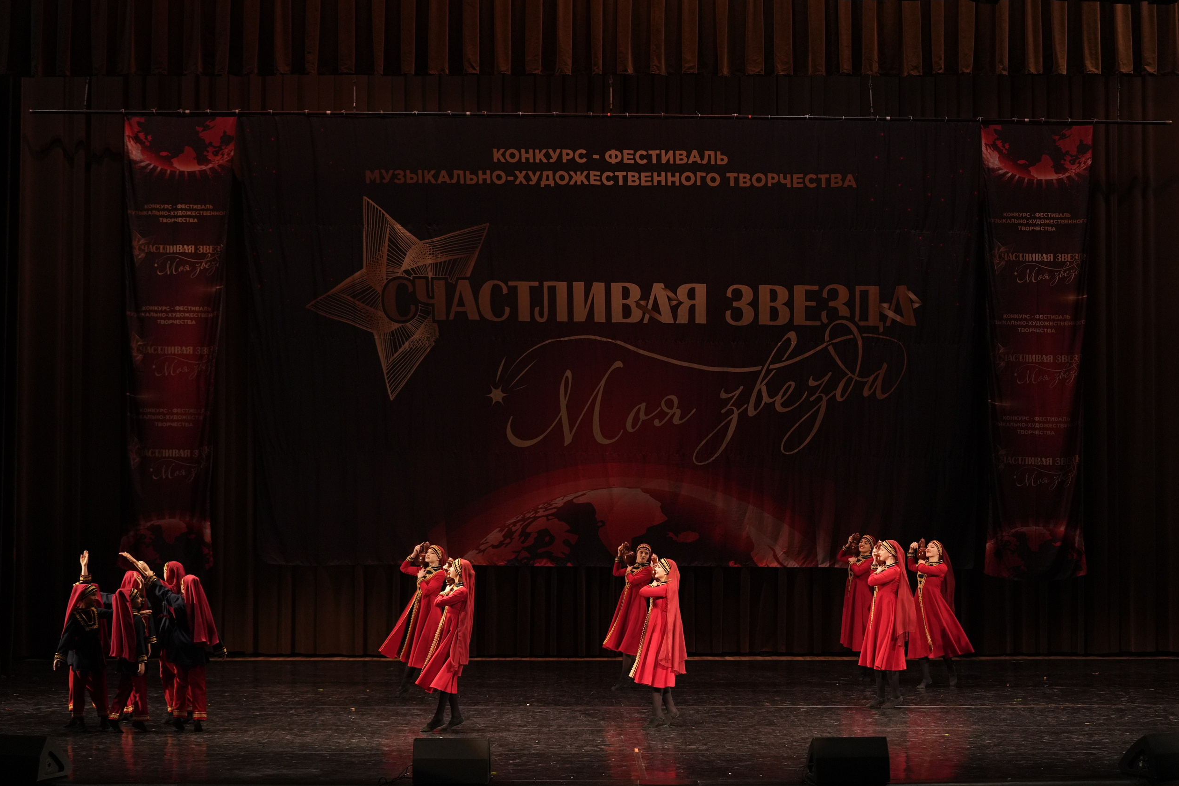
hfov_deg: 28.5
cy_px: 398
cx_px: 593
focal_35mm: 71
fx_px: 2325
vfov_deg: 19.2
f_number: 2.8
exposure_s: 1/400
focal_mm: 70
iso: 2000
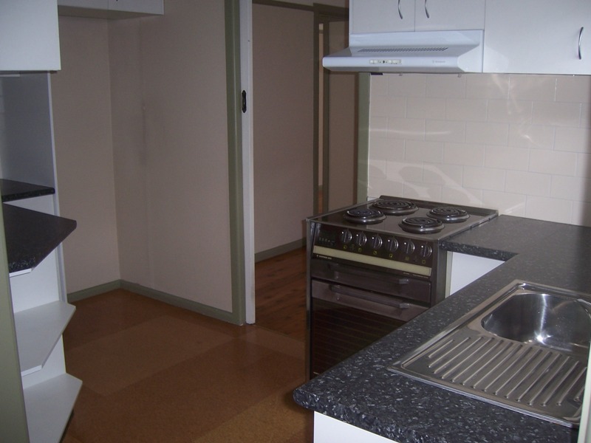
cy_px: 222
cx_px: 296
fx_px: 615
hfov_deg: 51.4
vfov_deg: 39.7
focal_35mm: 36
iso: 80
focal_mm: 6.2
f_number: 2.8
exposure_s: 1/60
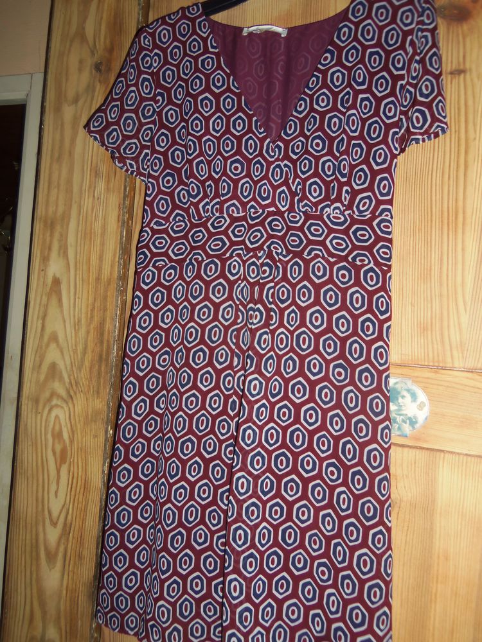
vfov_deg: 63.4
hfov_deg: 49.7
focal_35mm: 28
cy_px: 321
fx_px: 520
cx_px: 241
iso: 64
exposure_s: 1/30
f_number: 3.9
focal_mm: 5.1
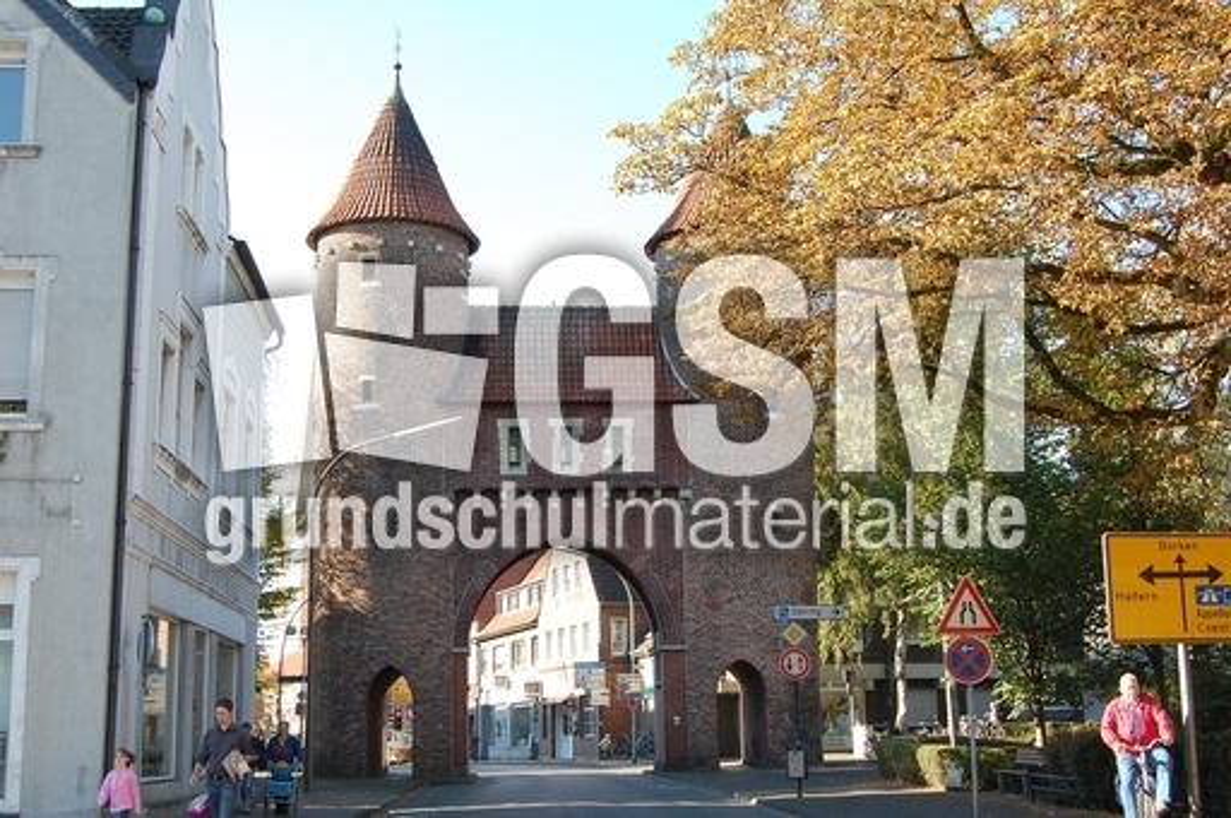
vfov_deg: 29.8
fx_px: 1537
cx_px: 616
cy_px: 409
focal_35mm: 45
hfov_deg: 43.7
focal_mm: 30
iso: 400
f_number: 9
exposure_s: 1/125
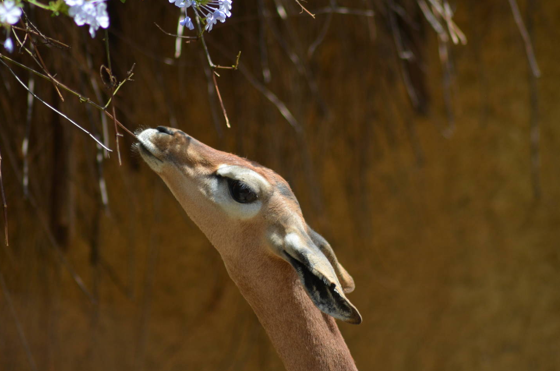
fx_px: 7778
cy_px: 171
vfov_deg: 2.7
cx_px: 288
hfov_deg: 4.1
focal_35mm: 501
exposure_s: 1/1000
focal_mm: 300
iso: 400
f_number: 5.6
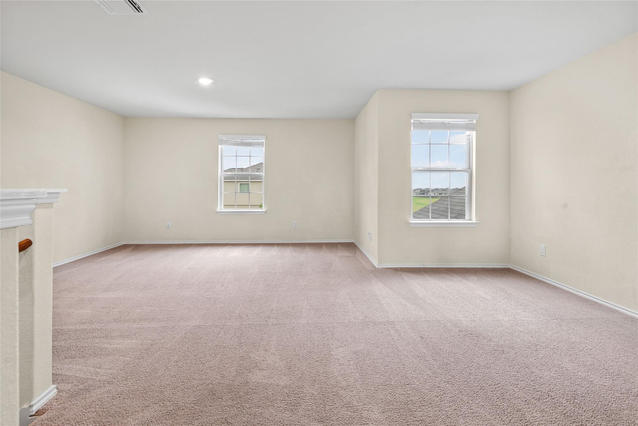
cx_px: 319
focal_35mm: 17
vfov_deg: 70.5
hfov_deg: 93.3
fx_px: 301
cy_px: 213
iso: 320
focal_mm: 17
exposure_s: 1/3
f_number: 8
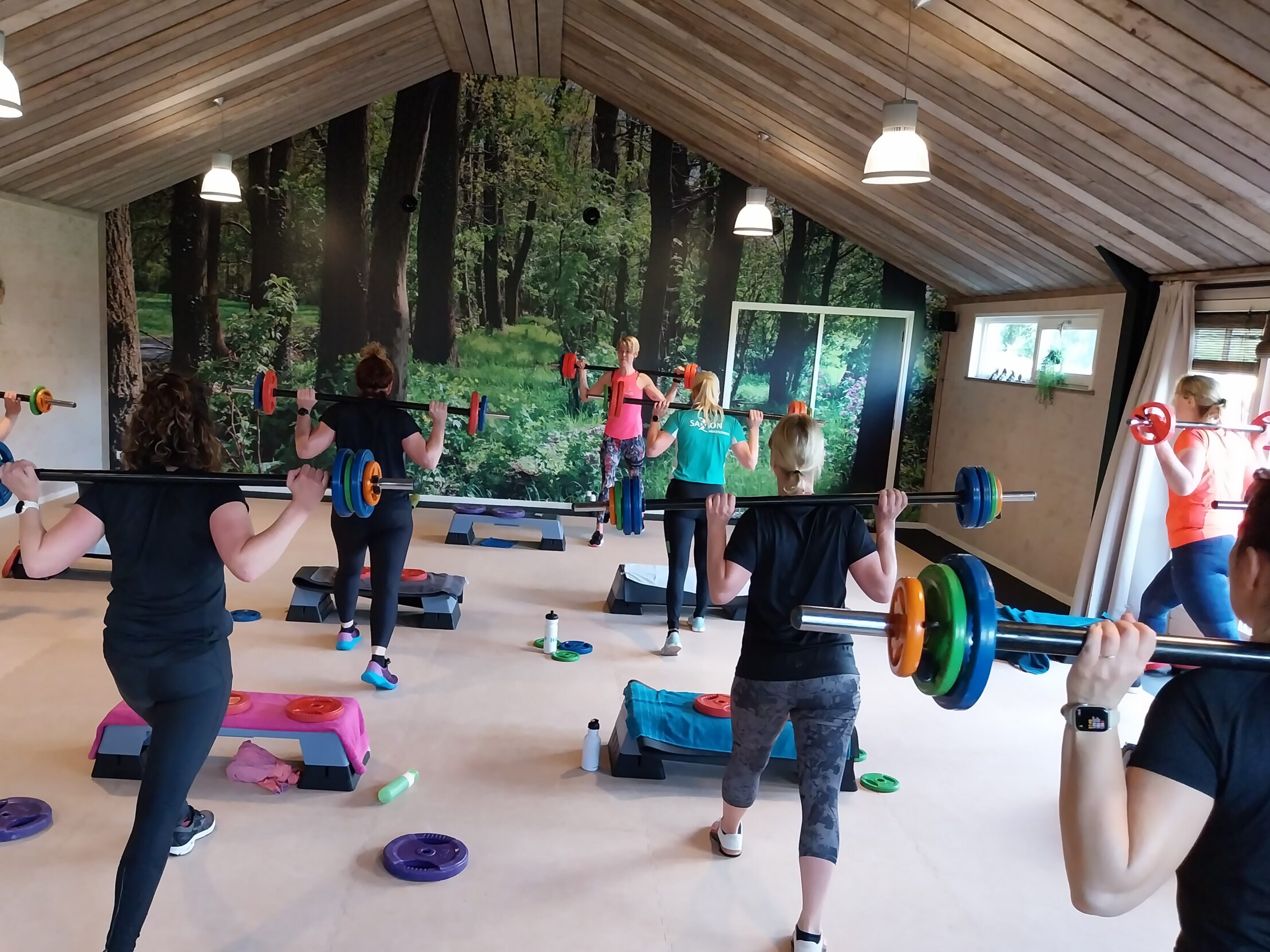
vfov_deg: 46.7
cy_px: 540
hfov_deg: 59.7
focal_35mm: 30
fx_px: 1101
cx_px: 545
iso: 250
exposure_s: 1/50
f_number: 1.8
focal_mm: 4
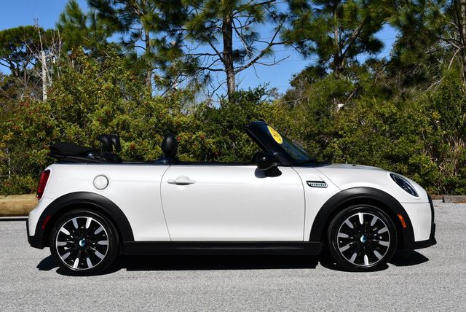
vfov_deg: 21.3
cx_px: 233
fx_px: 829
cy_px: 156
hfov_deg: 31.4
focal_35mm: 64
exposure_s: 1/400
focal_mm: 32
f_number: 10
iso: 100
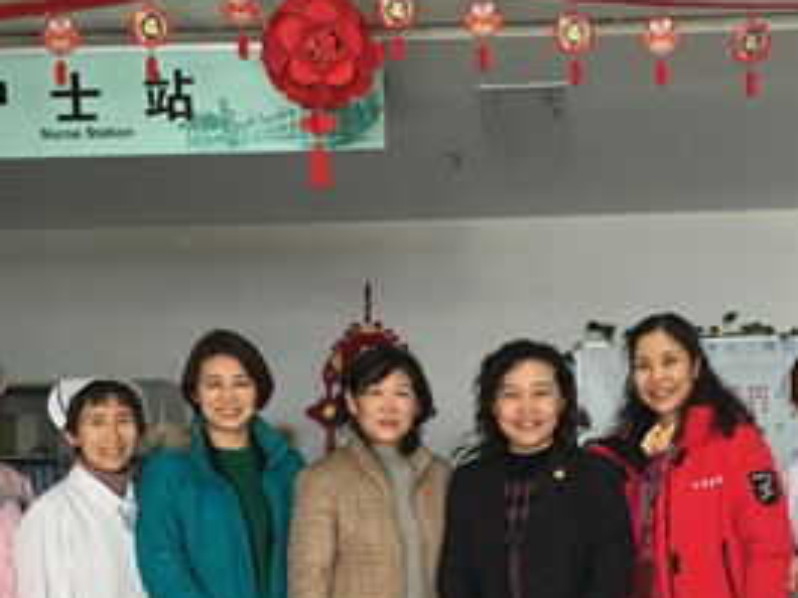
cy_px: 571
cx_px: 565
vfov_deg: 21.6
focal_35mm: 66
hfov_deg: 29.1
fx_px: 1521
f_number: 2.2
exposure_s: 1/33
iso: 40
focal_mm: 4.15
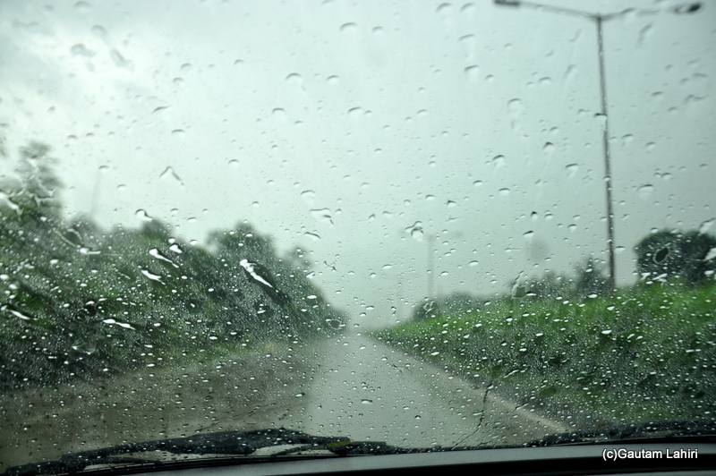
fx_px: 626
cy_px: 238
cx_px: 358
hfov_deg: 59.5
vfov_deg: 41.6
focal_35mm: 32
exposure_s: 1/200
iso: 200
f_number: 4.5
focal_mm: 21
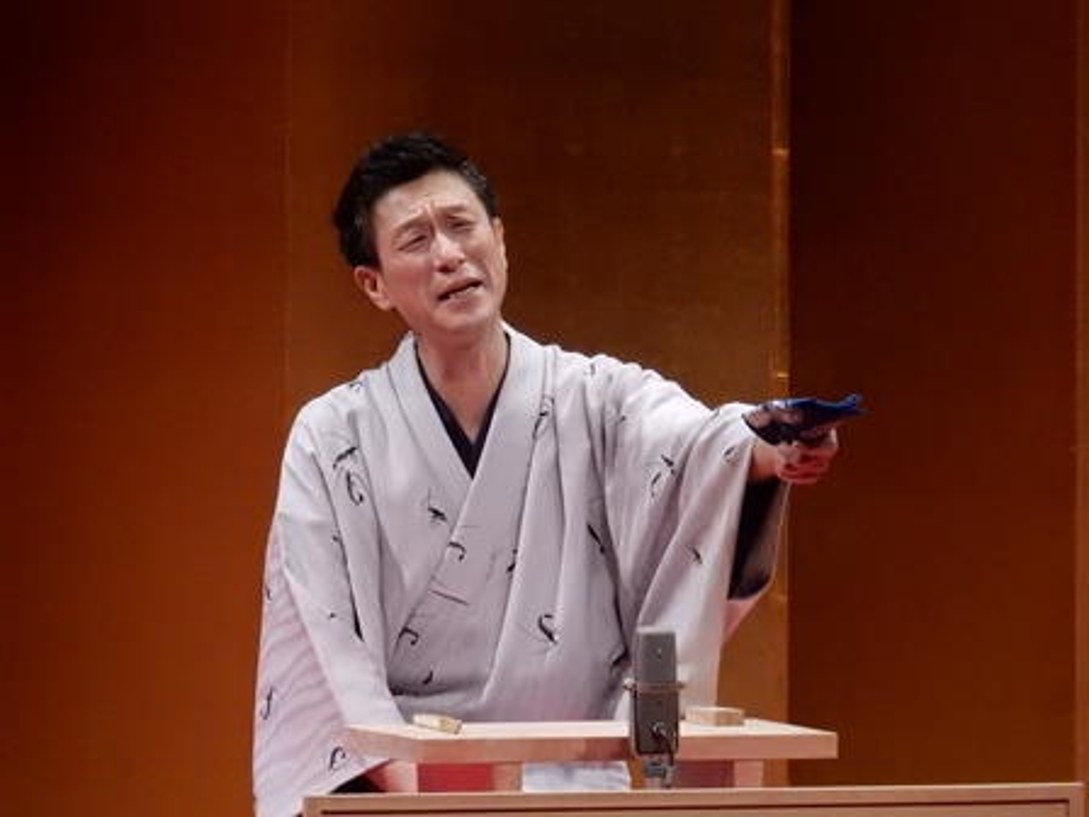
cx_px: 544
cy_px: 408
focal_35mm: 450
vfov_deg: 3.3
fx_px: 14157
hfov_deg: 4.4
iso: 1600
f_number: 6.3
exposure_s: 1/250
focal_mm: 80.3
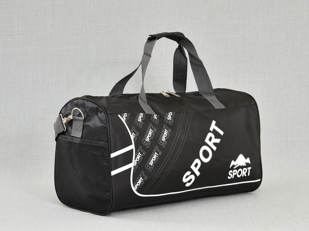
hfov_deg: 26.5
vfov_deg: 20.0
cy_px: 116
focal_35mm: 74
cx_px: 163
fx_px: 656
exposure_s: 1/6
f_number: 5.6
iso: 100
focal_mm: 45
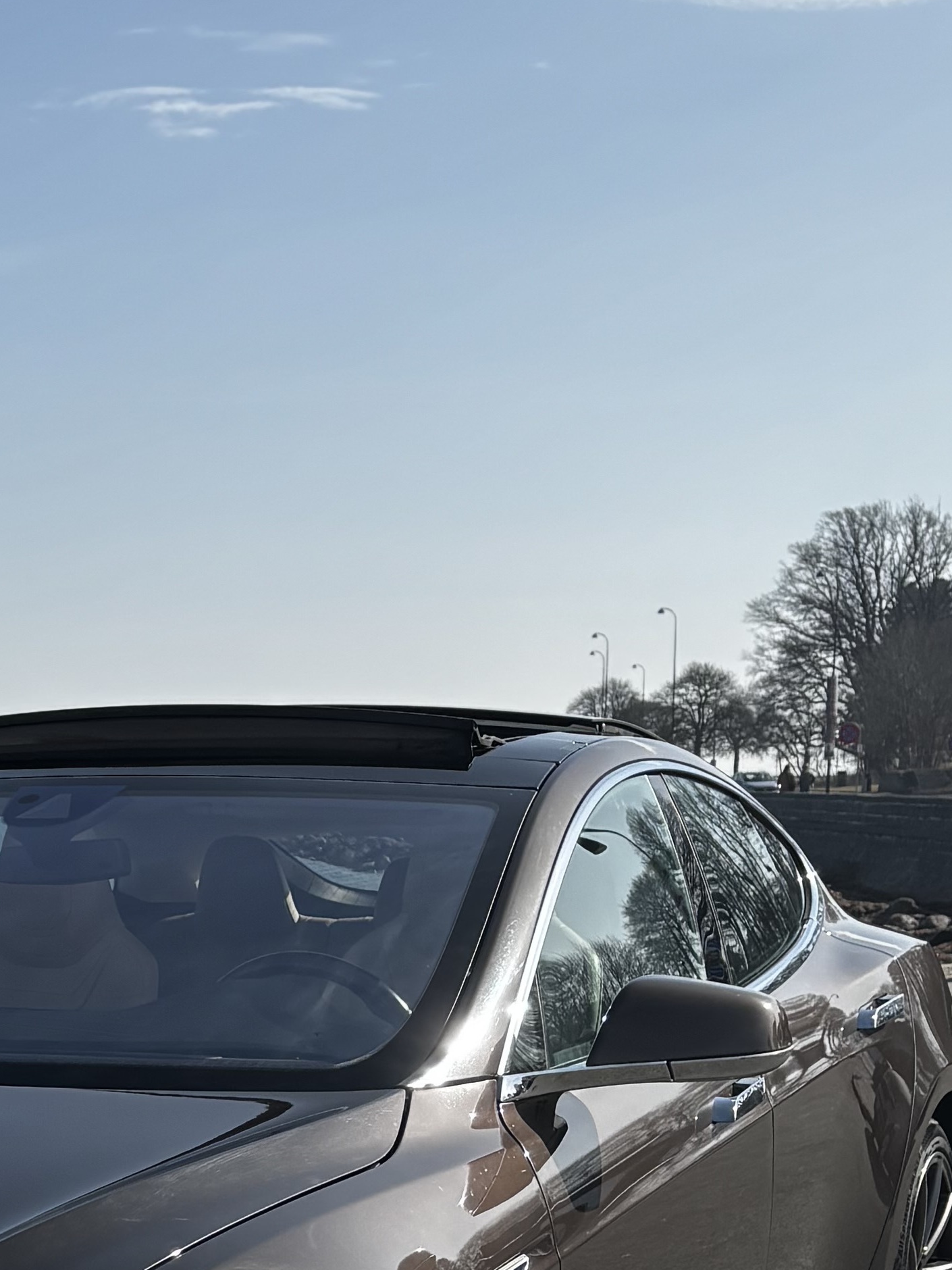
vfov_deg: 23.4
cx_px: -129
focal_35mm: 79
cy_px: 1348
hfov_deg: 17.9
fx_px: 2897
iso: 50
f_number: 1.6
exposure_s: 1/4082
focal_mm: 5.96
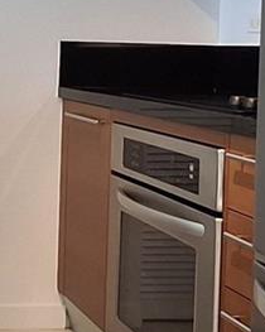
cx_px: -62
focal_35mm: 95
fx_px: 932
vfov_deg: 20.0
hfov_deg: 15.5
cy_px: 73
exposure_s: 1/40
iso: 64
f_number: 2.2
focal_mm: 1.64
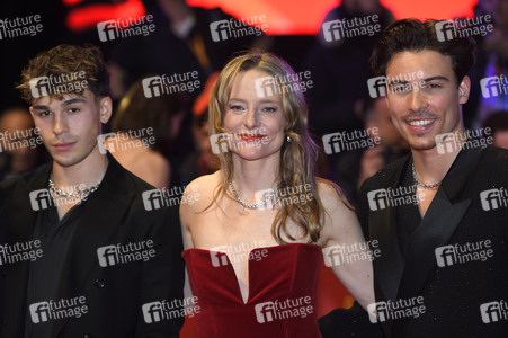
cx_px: 254
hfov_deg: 16.4
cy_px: 169
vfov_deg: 11.0
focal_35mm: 125
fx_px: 1763
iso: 800
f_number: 3.5
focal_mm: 125
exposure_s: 1/500
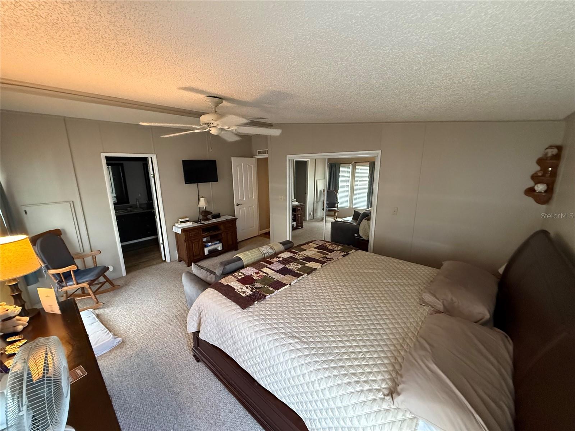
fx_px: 233
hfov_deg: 102.1
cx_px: 288
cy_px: 216
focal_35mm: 14
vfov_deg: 85.7
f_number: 2.2
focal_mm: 2.22
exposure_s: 1/60
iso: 1000
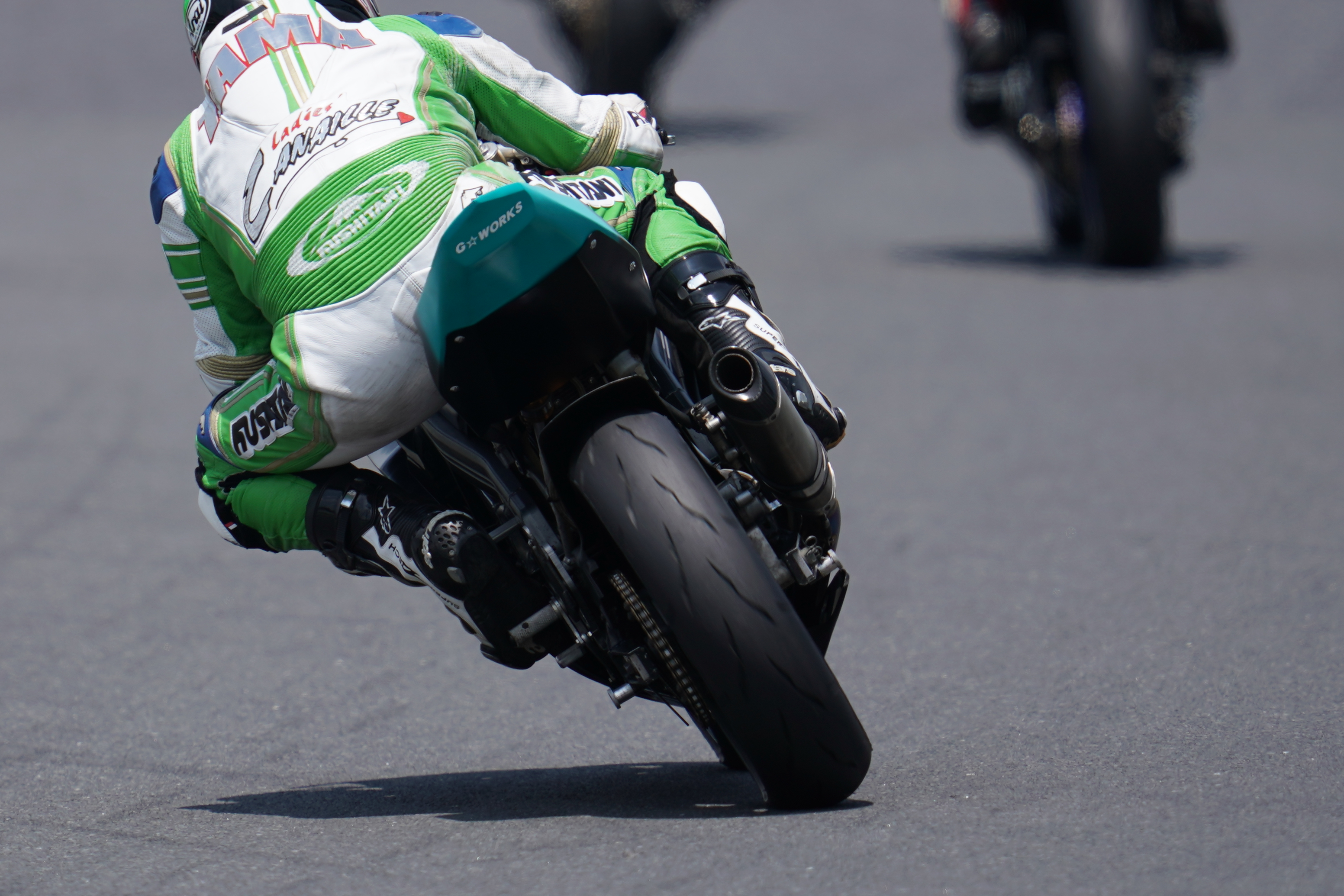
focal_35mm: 1082
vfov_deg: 1.3
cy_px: 326
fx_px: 40392
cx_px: 299
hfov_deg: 1.9
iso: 100
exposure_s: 1/1250
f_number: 4
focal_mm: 560
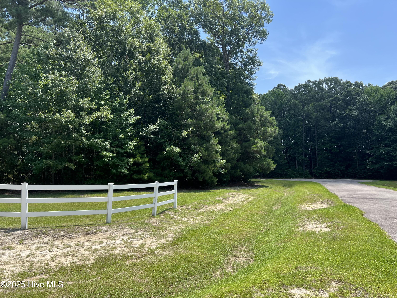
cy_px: 149
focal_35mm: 26
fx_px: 298
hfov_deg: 67.3
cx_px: 198
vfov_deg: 53.1
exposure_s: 1/2165
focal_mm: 5.7
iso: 50
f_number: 1.5
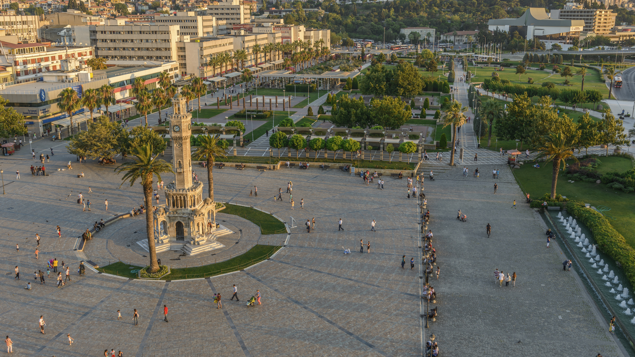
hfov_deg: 58.0
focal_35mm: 34
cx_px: 315
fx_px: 572
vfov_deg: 34.6
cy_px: 157
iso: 100
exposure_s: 1/60
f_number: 7.1
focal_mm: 32
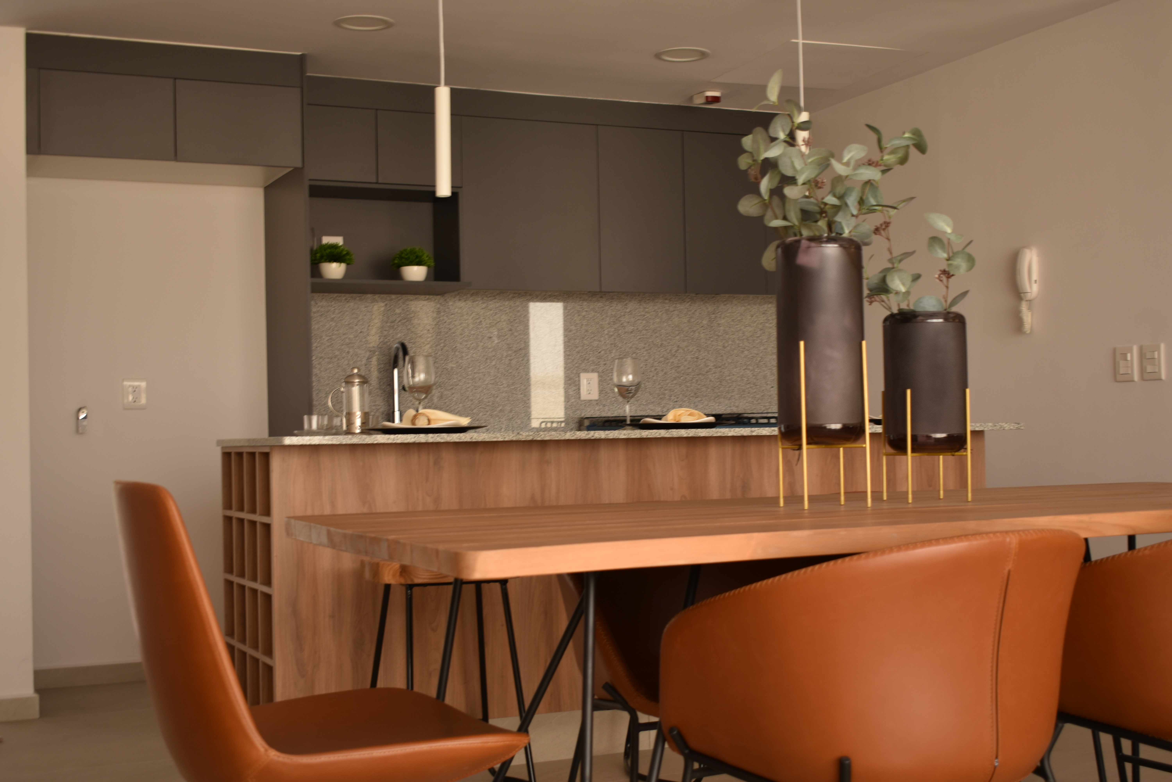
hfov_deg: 42.3
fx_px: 1514
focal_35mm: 46
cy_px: 391
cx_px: 586
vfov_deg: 28.9
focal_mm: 31
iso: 125
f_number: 5
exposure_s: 1/10
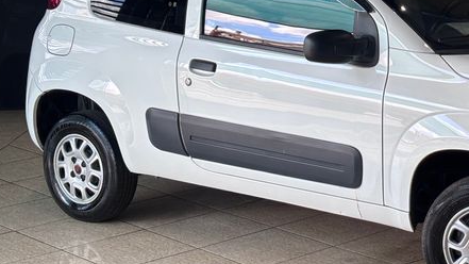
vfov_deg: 11.6
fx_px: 1293
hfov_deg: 20.2
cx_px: 398
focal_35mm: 104
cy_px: 46
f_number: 1.6
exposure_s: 1/120
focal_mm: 5.96
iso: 32
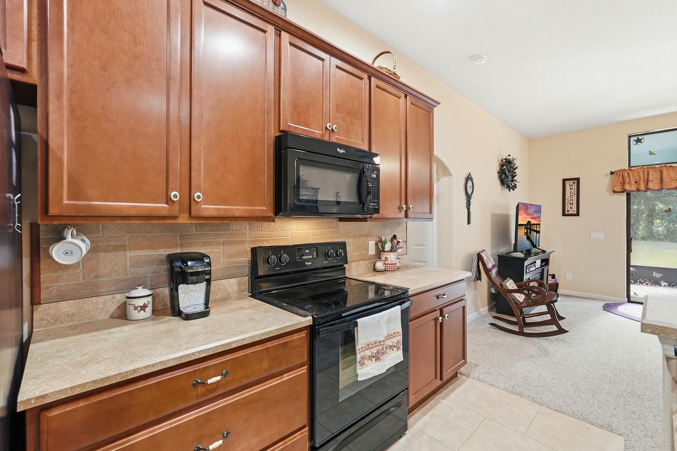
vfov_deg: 73.7
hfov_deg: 96.7
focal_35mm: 16
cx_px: 338
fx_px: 301
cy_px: 226
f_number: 8
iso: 2000
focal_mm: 16
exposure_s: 1/320
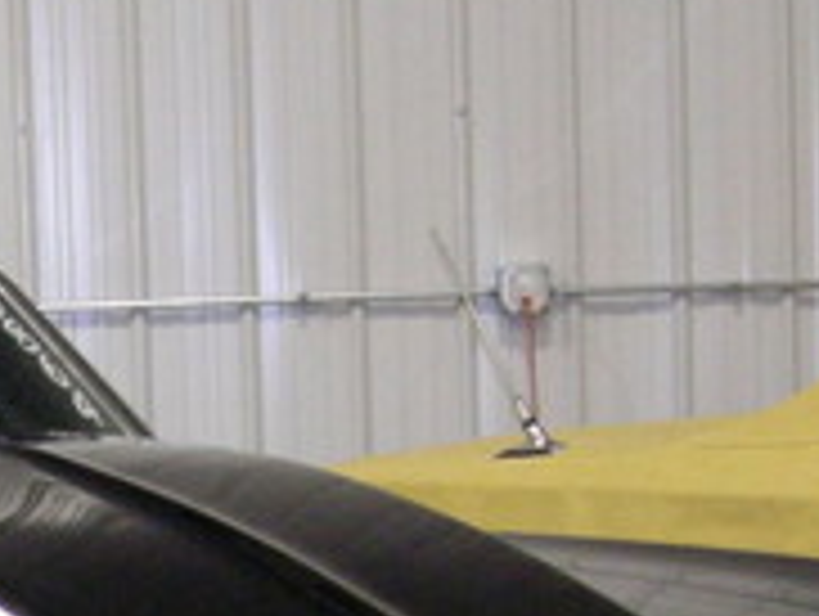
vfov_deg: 8.7
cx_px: -342
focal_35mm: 167
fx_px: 3956
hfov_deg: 11.4
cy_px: 886
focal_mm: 6.3
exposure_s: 1/60
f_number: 3.2
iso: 257
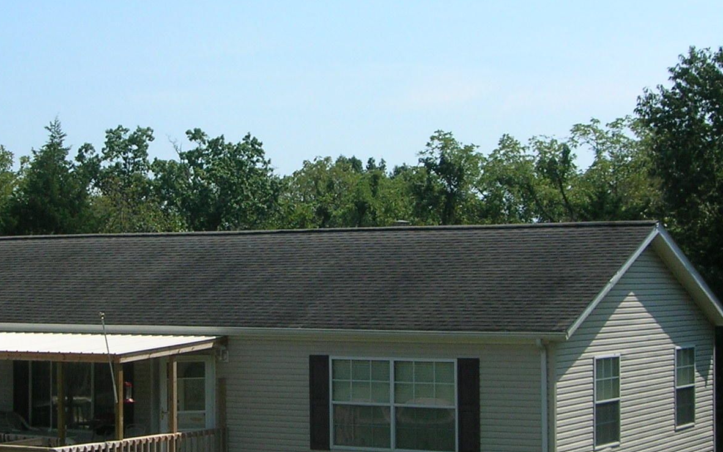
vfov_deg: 16.5
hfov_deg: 26.1
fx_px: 1557
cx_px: 267
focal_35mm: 79
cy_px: 201
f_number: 4.9
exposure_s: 1/464
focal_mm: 5.7
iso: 50
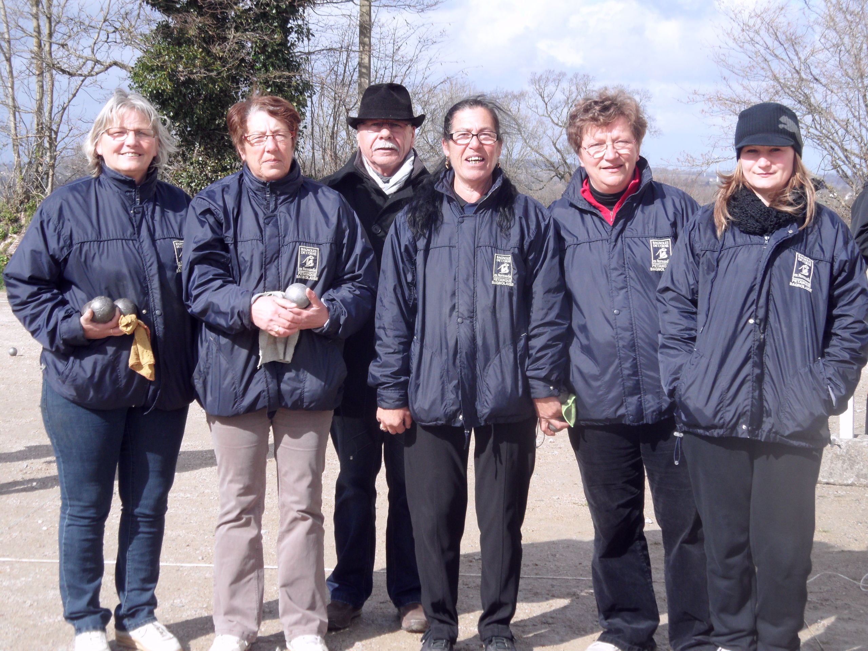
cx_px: 434
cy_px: 326
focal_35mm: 60
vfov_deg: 24.4
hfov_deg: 32.2
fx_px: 1505
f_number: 4
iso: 80
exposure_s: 1/350
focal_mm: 10.3
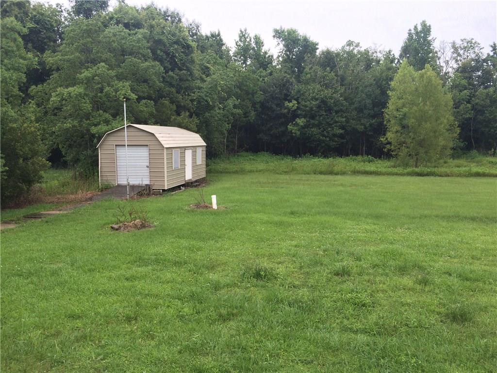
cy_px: 186
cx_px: 248
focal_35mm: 29
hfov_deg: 61.7
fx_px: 416
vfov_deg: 48.2
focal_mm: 4.15
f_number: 2.2
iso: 32
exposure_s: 1/695
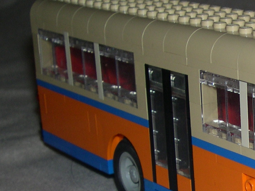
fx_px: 862
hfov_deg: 16.0
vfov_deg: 12.5
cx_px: 333
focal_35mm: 117
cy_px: 191
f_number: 7.6
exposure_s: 1/60
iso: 100
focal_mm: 8
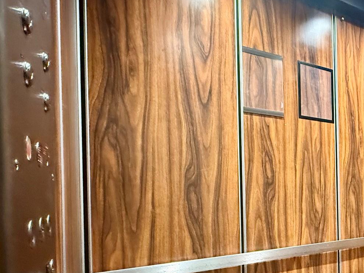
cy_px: 195
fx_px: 305
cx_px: 300
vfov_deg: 47.0
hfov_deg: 56.4
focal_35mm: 29
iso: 1000
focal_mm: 2.22
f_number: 2.2
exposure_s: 1/40
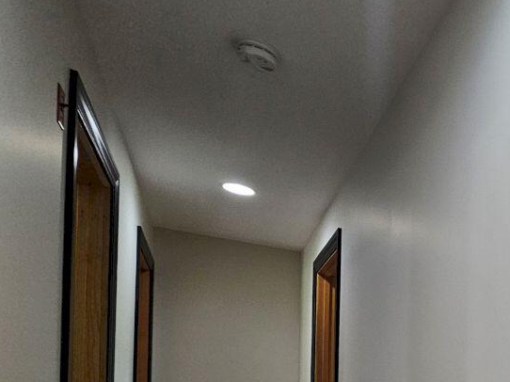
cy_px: 401
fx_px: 471
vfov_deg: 38.1
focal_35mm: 32
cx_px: 623
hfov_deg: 39.4
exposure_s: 1/60
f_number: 2.2
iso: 160
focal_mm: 2.2
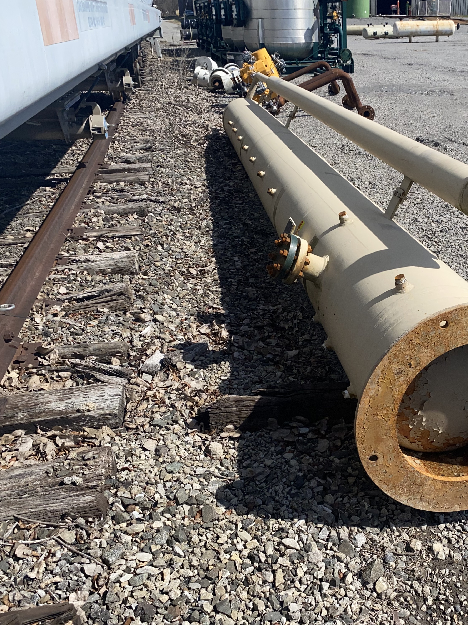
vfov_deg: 52.6
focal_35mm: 35
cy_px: 314
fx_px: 631
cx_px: 351
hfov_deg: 39.6
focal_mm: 4.25
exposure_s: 1/3846
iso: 32
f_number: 1.8
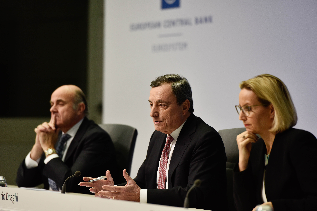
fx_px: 1762
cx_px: 158
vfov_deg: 6.9
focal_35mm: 200
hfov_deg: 10.3
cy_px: 106
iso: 560
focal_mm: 200
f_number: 3.2
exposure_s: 1/250
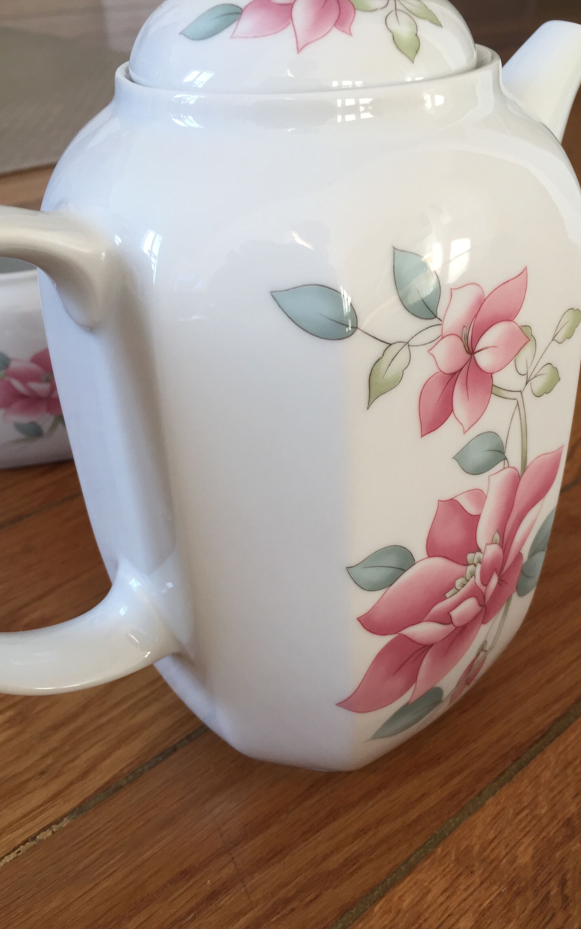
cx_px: 334
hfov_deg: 40.5
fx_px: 785
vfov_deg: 61.2
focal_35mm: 31
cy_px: 465
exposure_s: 1/100
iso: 50
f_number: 2.2
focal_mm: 4.15
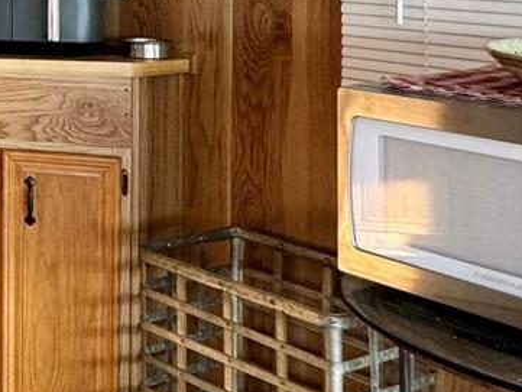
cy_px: -43
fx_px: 935
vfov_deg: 22.3
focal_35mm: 62
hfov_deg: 23.4
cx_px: -307
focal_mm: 2.22
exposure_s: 1/60
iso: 250
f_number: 2.2
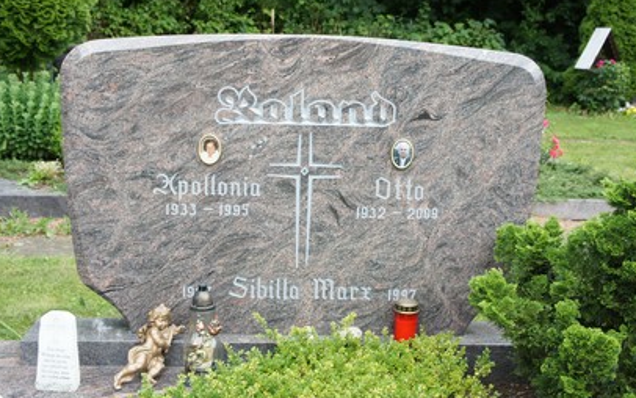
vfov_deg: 28.6
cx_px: 302
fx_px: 780
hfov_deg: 44.3
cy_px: 172
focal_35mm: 45
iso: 320
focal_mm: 26
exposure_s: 1/125
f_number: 5.6
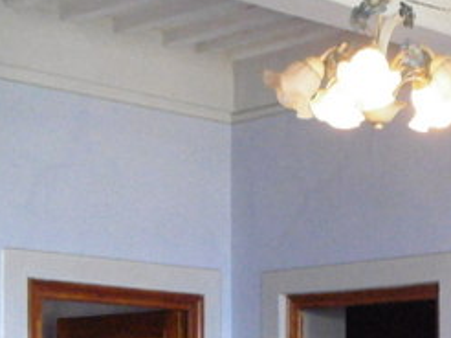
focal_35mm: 114
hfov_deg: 17.2
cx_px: 306
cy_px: 419
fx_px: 1484
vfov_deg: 12.6
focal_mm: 6.4
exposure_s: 1/40
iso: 400
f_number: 3.5
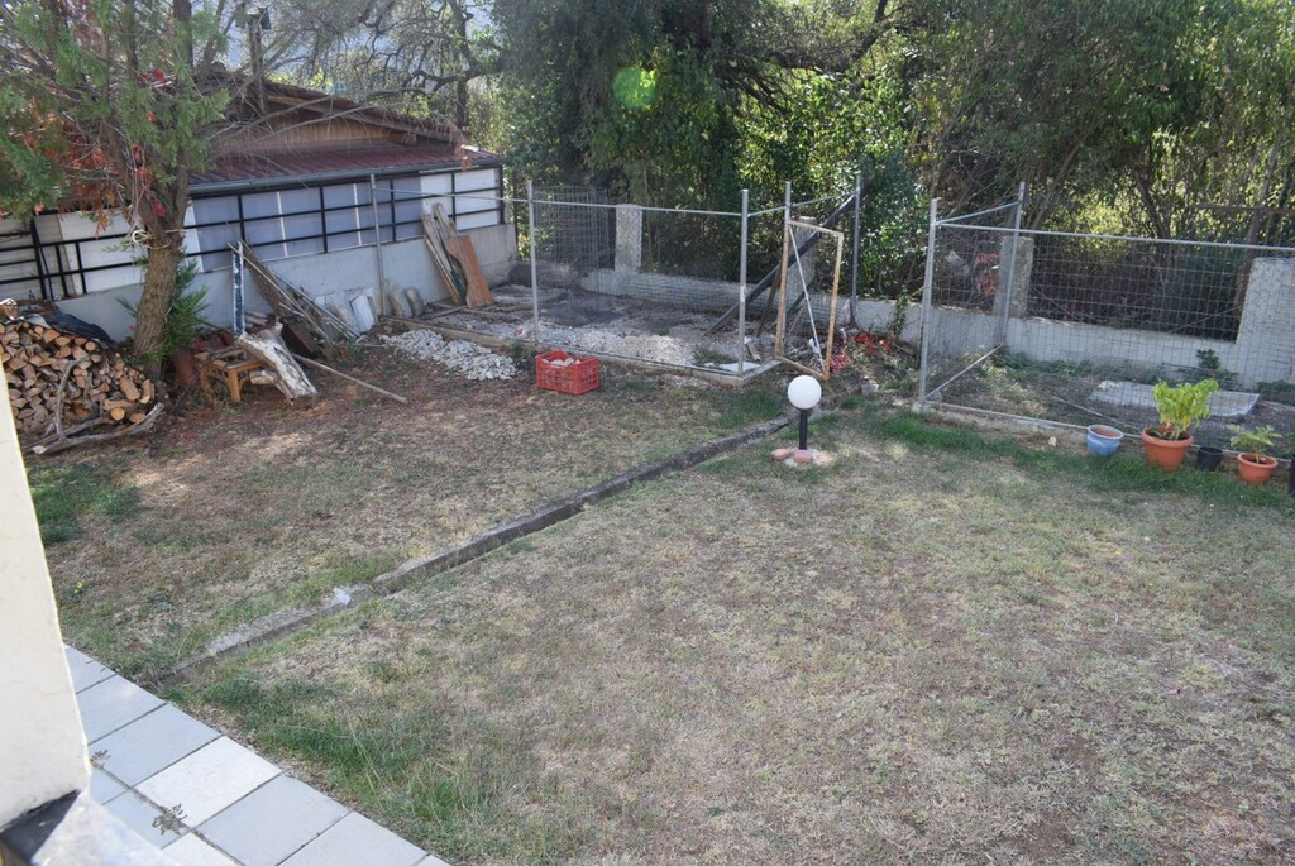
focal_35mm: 27
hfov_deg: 67.3
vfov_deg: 48.0
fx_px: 972
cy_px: 433
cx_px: 648
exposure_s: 1/200
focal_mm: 18
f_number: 7.1
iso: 400
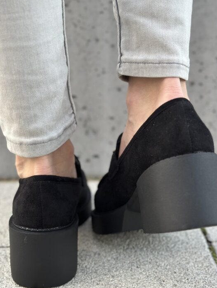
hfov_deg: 26.6
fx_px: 459
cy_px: 159
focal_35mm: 55
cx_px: 117
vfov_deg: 34.9
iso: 125
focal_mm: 6.86
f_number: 1.78
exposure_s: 1/126
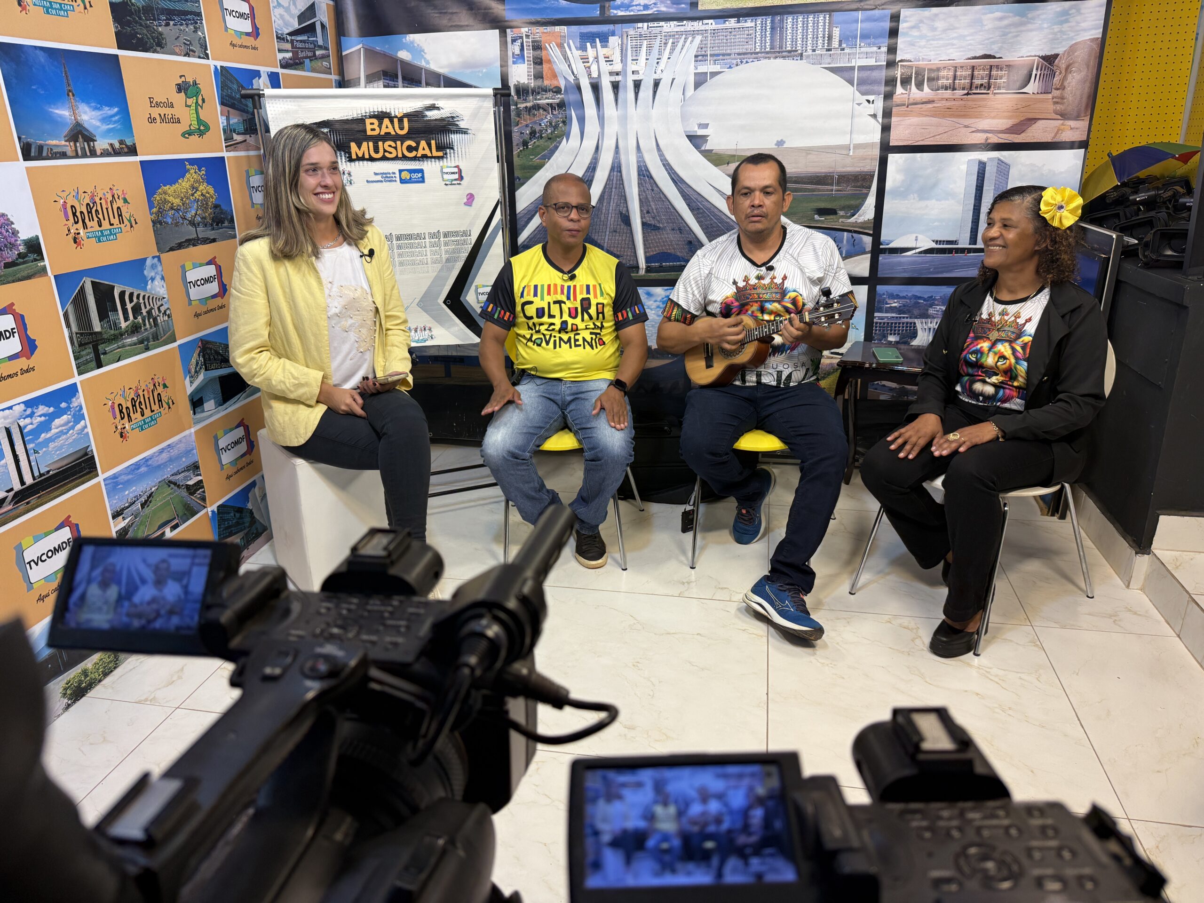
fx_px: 835
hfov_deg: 71.6
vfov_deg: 56.8
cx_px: 602
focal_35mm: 24
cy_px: 452
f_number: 1.78
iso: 100
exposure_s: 1/120
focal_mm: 6.76
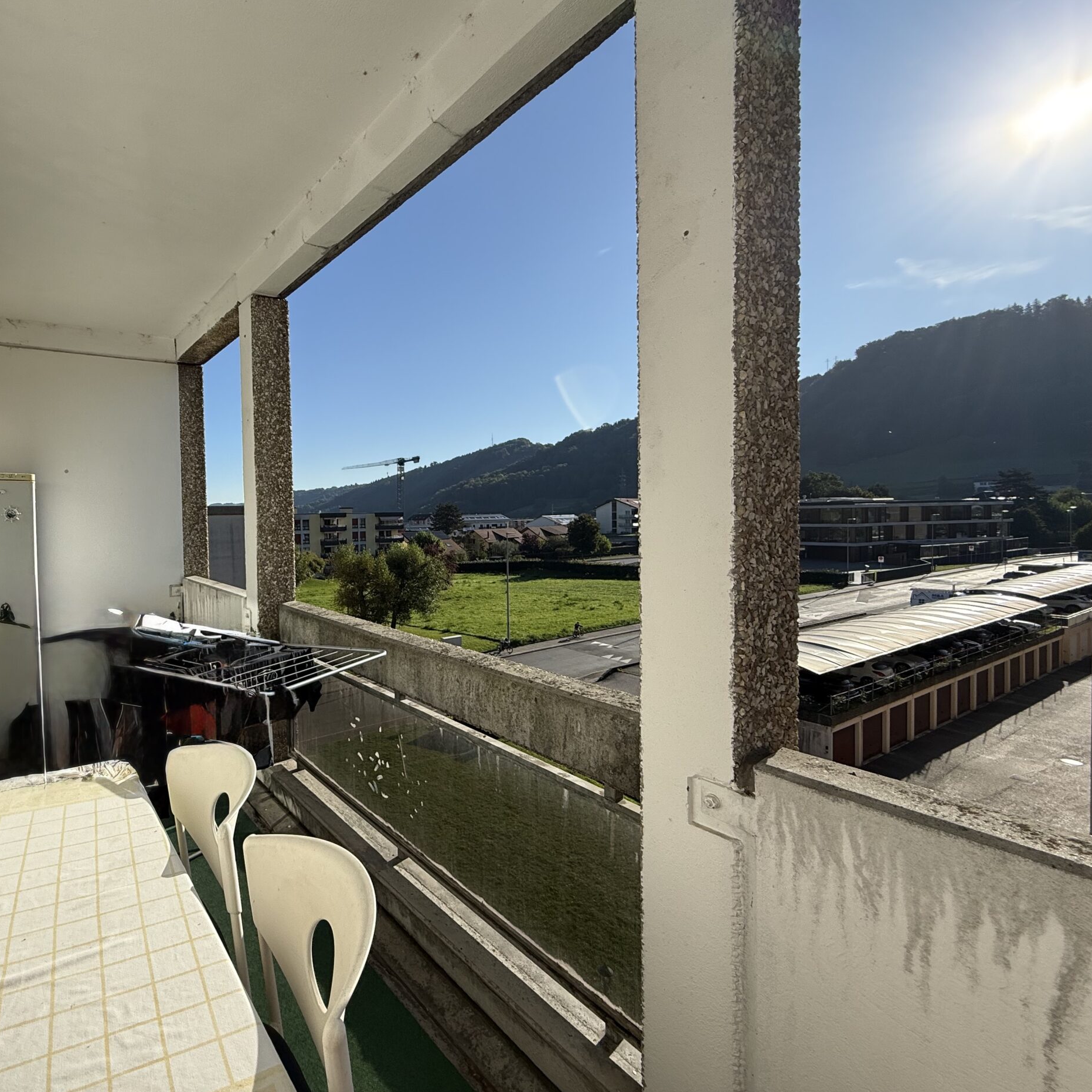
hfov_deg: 80.8
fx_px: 607
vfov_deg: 84.0
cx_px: 353
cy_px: 533
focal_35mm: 17
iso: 50
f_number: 2.2
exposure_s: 1/2237
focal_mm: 2.22
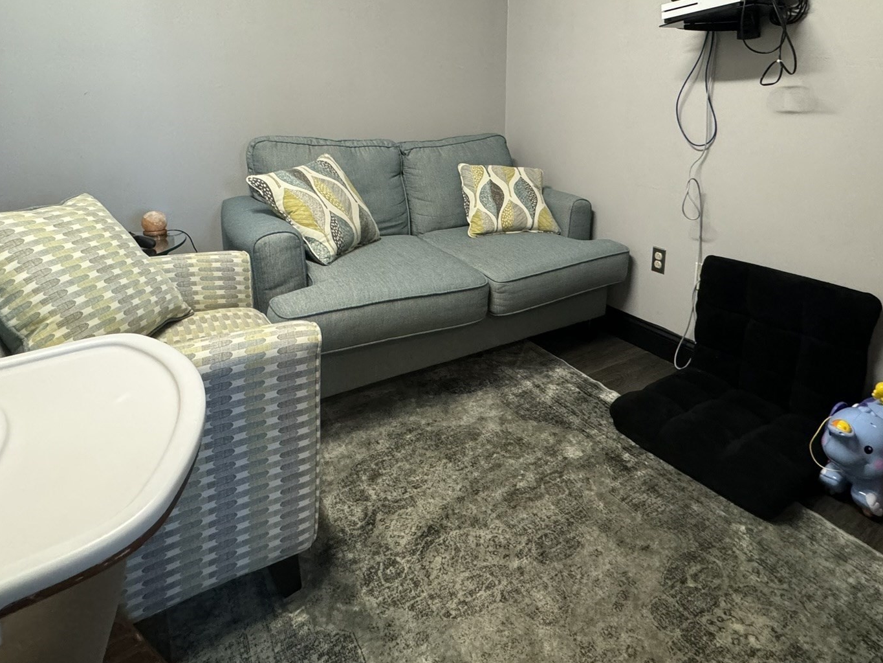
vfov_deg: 61.1
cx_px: 504
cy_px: 195
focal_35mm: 21
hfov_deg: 78.5
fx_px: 536
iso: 640
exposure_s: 1/60
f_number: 2.2
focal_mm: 2.22
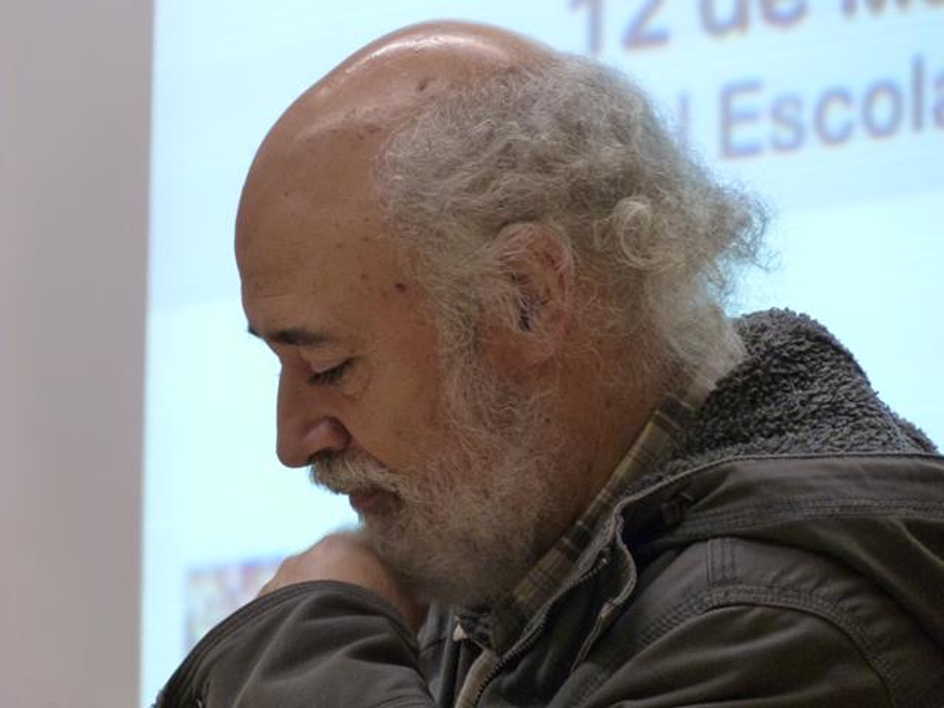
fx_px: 9245
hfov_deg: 5.8
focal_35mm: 339
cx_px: 472
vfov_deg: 4.4
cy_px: 354
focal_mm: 61
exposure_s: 1/15
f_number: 4.1
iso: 640
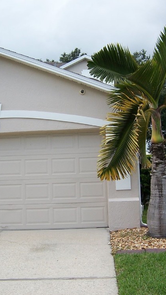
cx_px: 77
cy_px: 146
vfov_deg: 42.1
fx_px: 383
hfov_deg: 24.4
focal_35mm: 49
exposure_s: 1/250
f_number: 3.4
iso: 80
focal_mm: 5.5
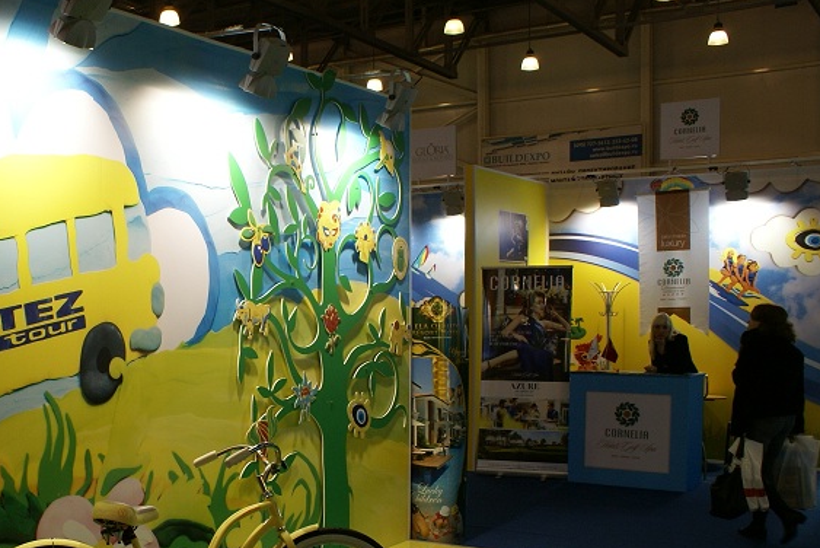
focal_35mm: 46
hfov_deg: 40.8
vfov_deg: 29.0
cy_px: 382
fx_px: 1048
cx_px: 157
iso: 100
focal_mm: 18
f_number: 5.6
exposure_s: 1/50
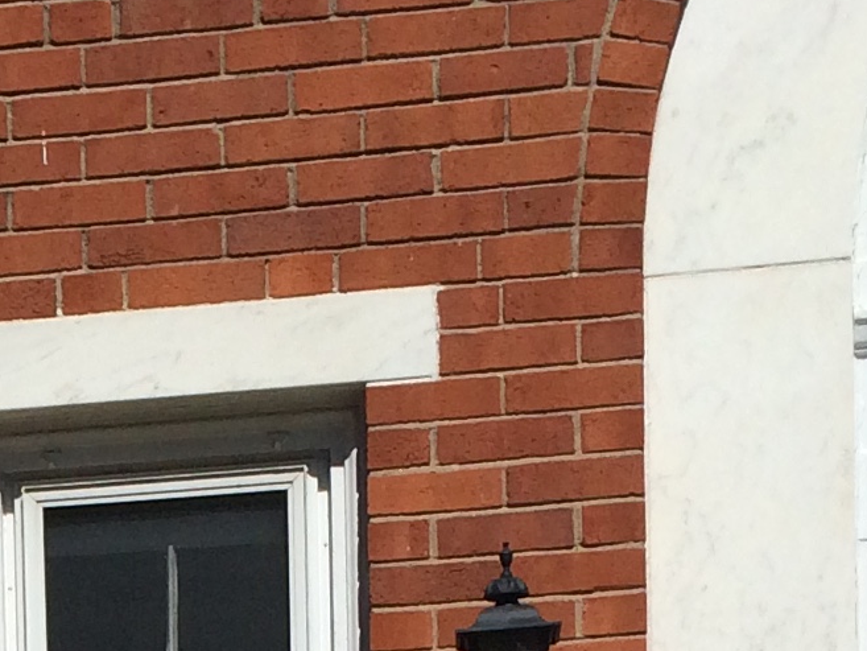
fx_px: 3607
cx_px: -65
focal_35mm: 144
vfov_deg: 9.2
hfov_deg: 13.5
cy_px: 1554
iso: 32
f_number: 2.2
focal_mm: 4.15
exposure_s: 1/5882
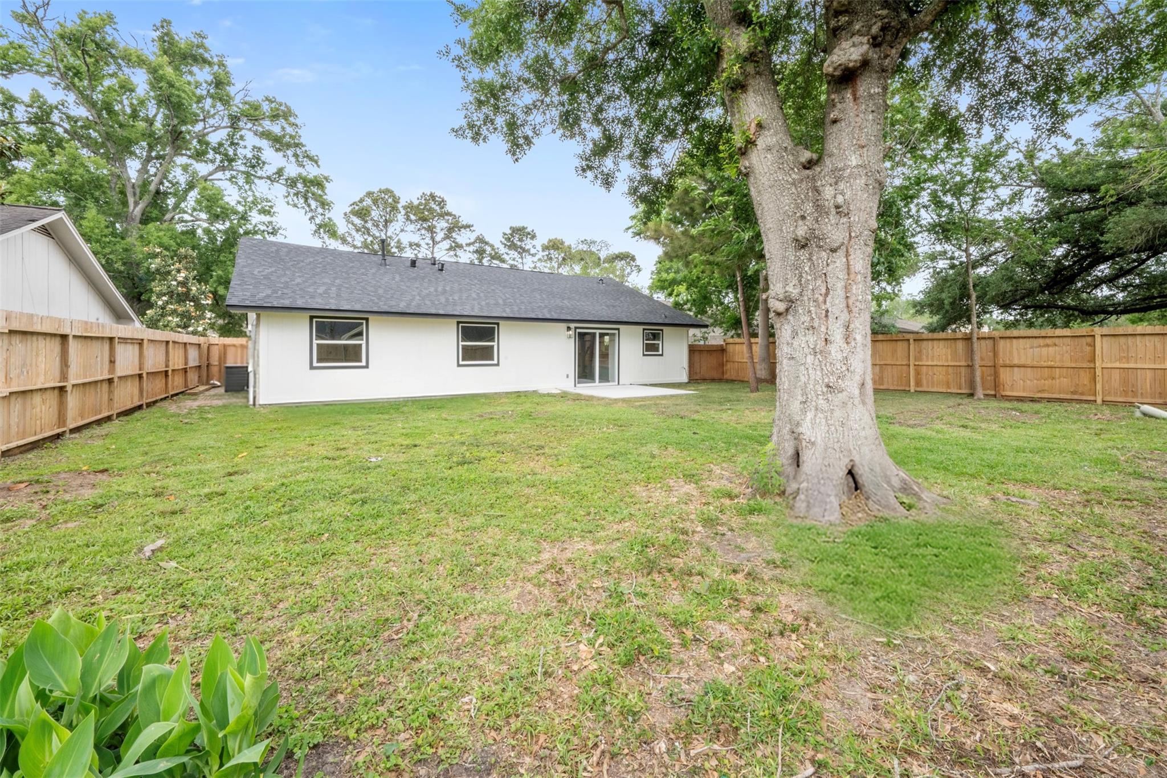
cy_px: 389
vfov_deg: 81.2
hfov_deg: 104.3
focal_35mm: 14
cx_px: 584
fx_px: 454
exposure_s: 1/20
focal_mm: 14
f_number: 9
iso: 800
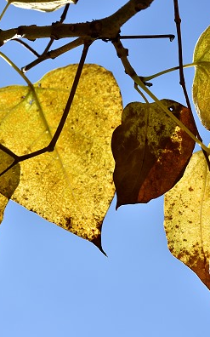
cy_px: 168
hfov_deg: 9.4
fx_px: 1275
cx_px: 135
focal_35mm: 139
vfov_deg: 15.0
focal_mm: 60
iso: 200
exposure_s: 1/640
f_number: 8
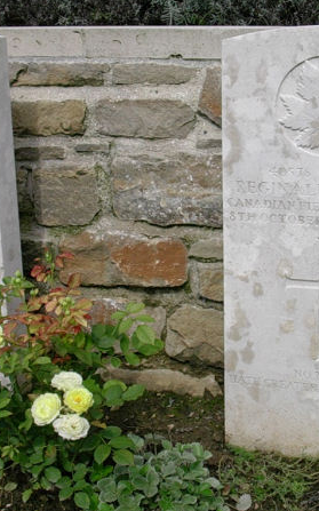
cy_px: 255
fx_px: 891
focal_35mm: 64
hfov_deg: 20.2
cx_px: 234
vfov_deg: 32.0
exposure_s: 1/373
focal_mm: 6.7
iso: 70
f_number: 5.8
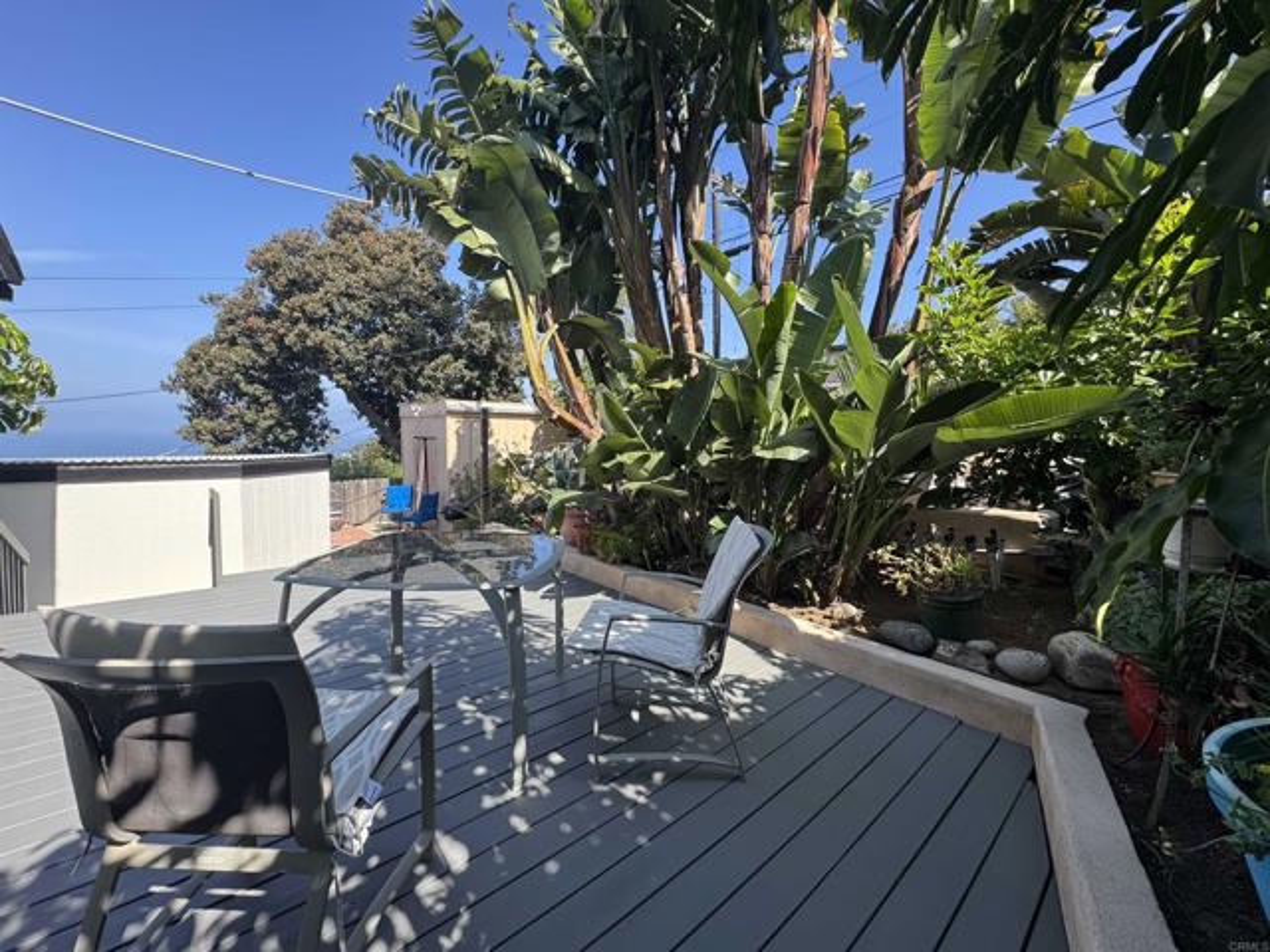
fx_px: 514
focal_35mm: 14
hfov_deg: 102.1
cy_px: 476
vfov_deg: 85.7
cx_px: 635
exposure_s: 1/462
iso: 40
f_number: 2.2
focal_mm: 2.22
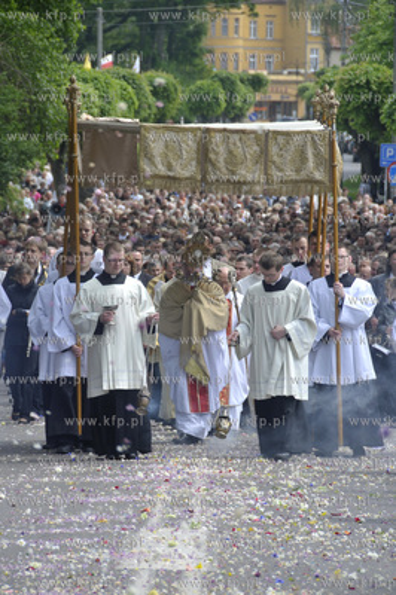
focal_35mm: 300
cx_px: 198
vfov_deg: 6.9
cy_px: 298
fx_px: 4958
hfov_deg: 4.6
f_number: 8
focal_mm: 200
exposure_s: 1/160
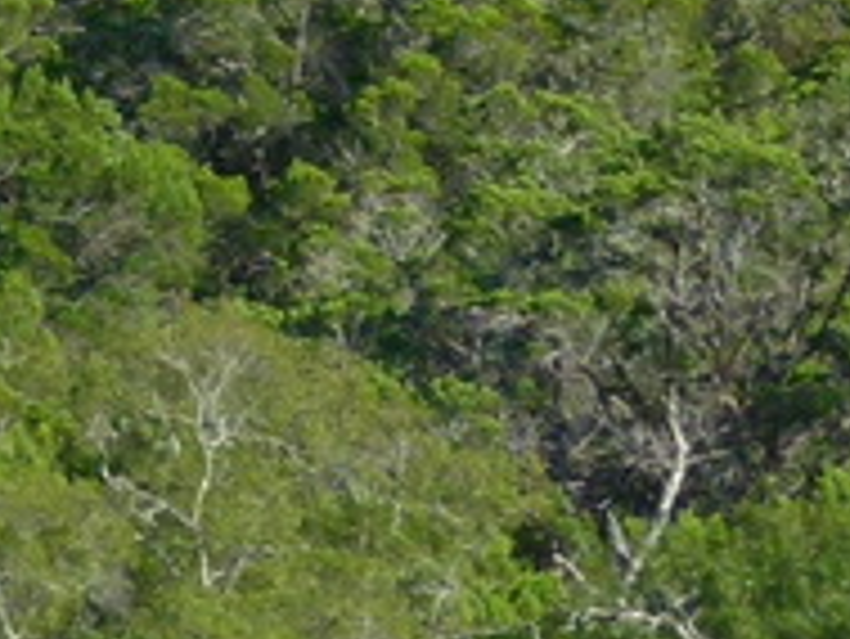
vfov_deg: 1.3
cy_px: -338
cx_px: -832
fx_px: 27273
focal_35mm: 1110
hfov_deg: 1.8
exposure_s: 1/500
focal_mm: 26.2
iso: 100
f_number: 3.7
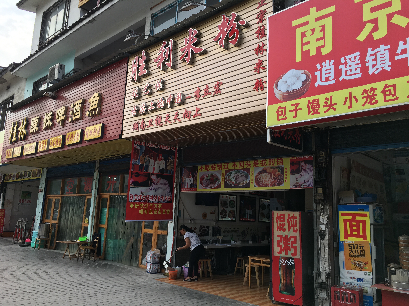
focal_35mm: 29
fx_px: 343
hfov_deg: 61.7
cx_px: 204
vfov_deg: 48.2
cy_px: 153
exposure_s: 1/354
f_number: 2.2
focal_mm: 4.15
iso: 25
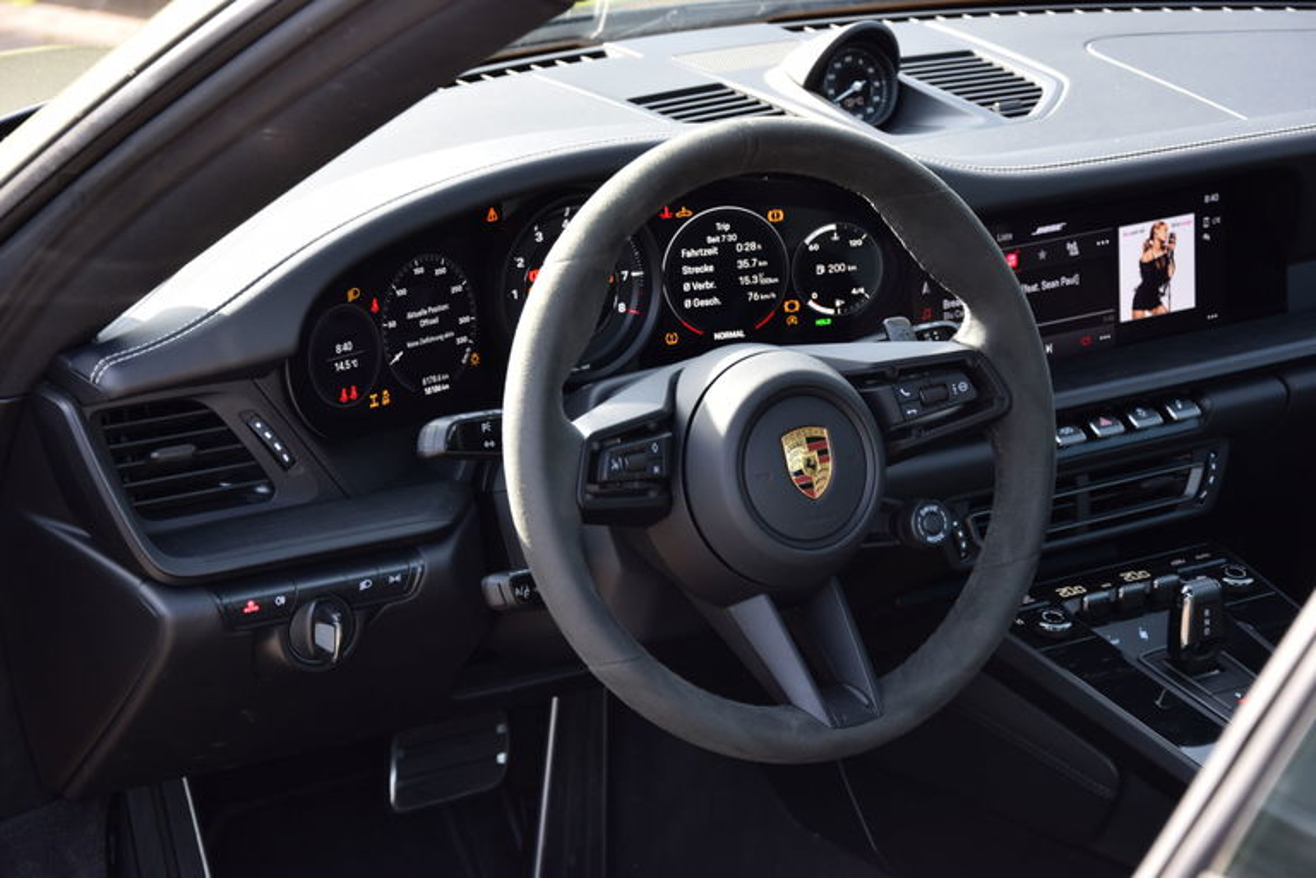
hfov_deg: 21.9
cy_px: 439
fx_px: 3399
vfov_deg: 14.7
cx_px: 658
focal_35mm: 93
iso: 280
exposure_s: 1/100
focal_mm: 62
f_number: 5.3
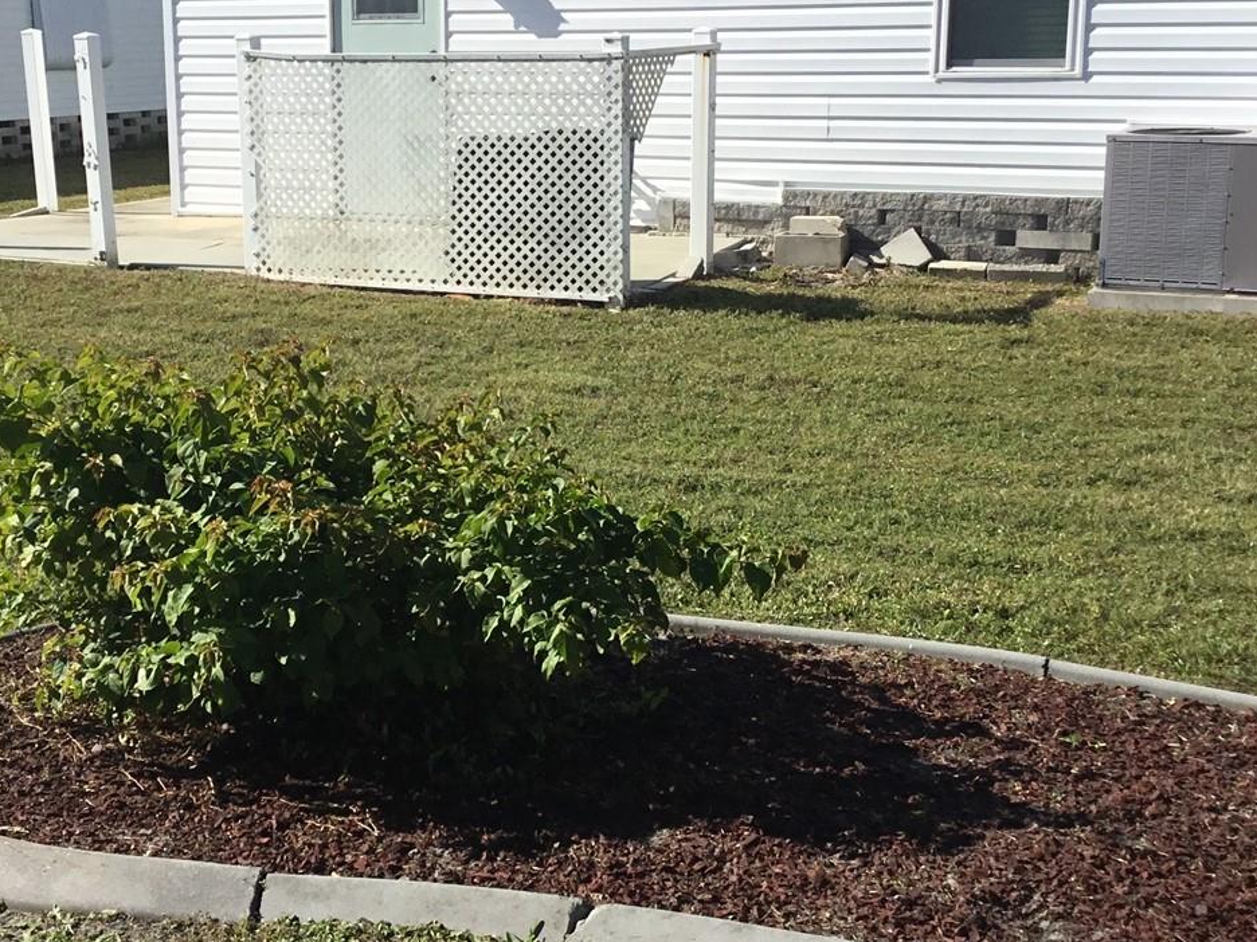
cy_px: 395
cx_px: 406
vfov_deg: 27.5
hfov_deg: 35.8
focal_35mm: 53
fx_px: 1925
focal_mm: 3.3
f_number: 2.4
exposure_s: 1/1894
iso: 25
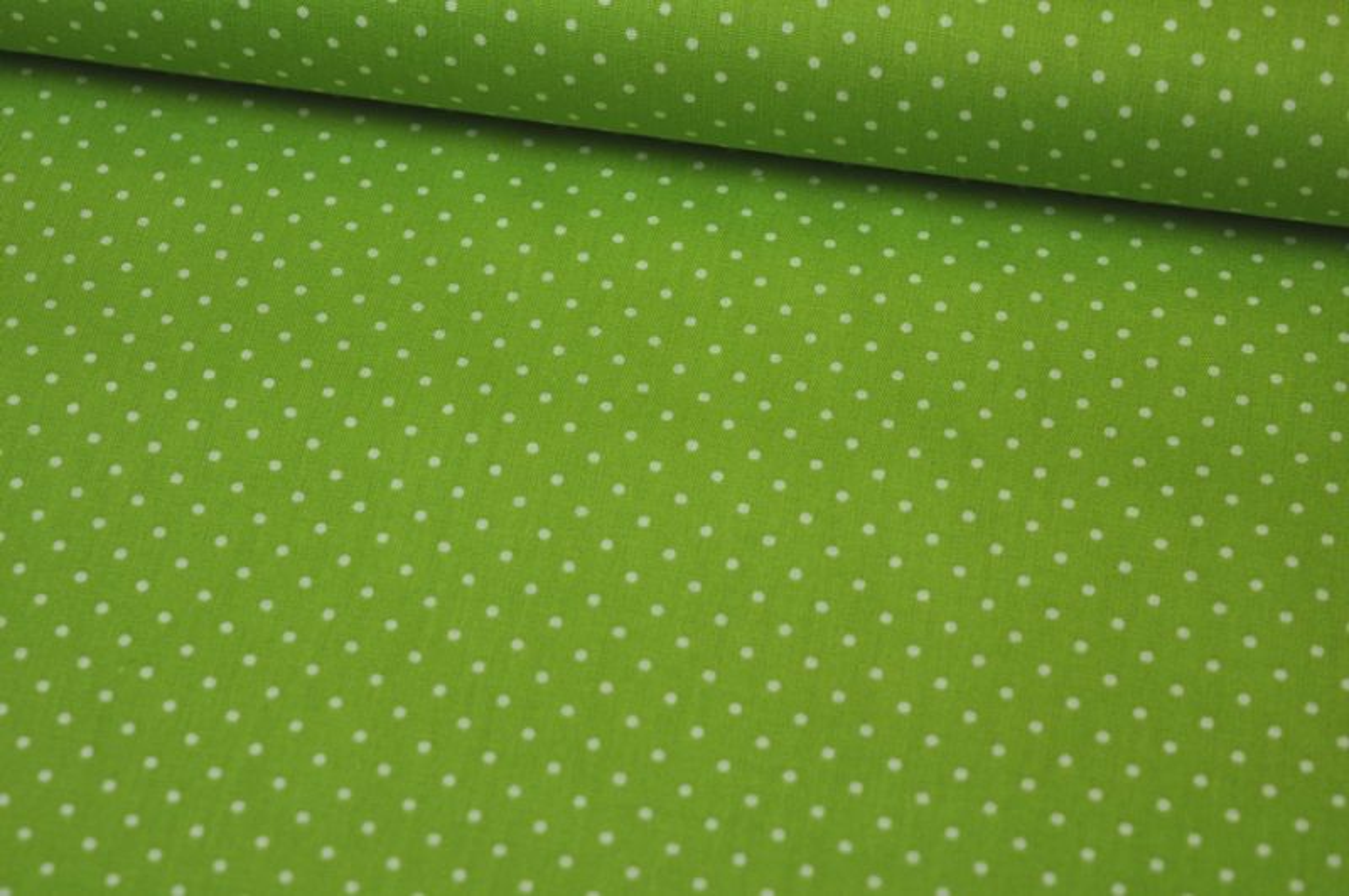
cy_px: 448
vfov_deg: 16.5
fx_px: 3087
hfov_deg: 24.7
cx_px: 674
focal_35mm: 82
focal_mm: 55
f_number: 5.6
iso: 280
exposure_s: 1/125
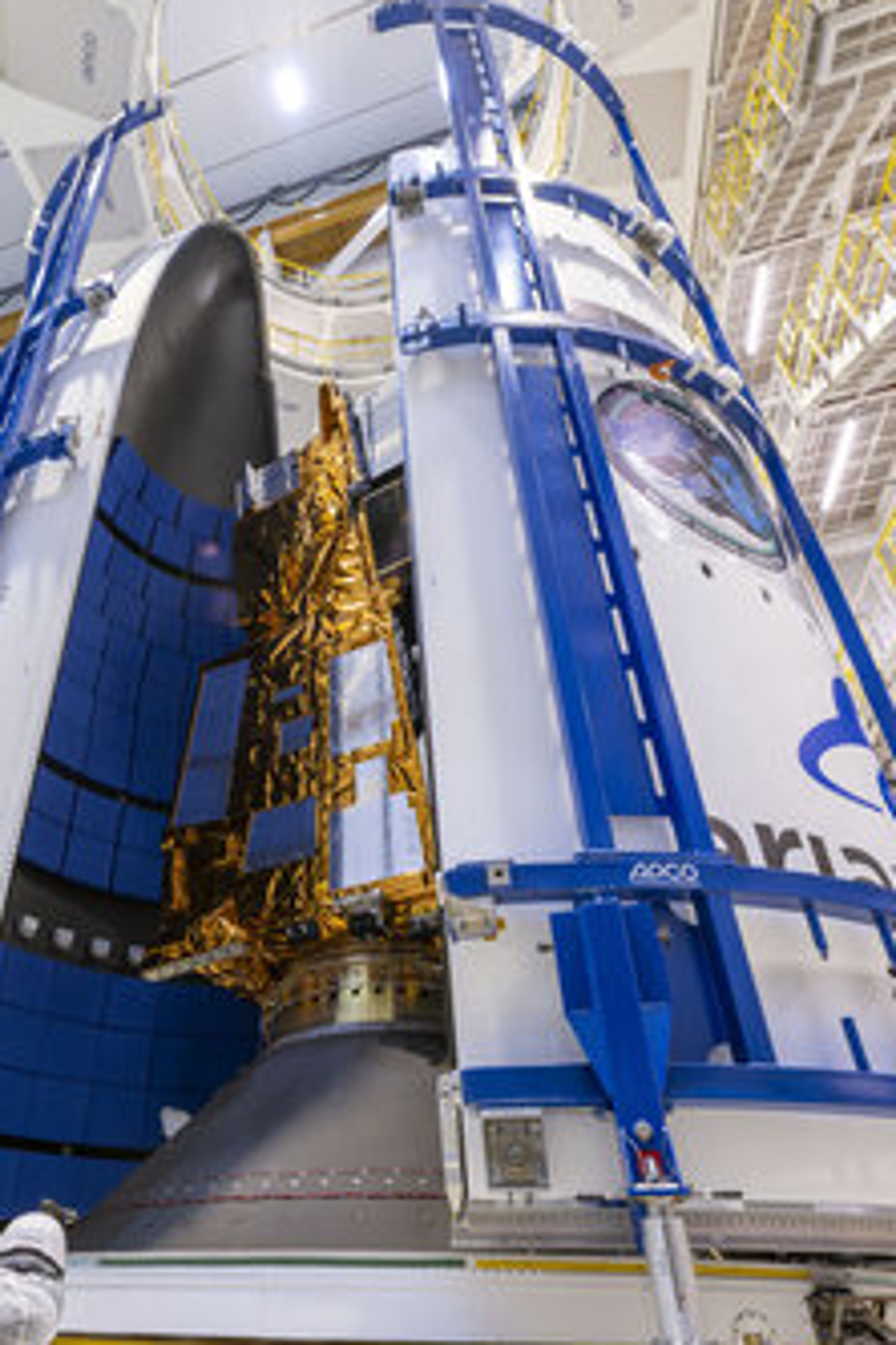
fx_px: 784
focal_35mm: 21
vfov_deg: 79.5
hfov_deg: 58.3
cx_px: 309
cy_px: 852
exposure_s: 1/100
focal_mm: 14
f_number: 7.1
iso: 3200
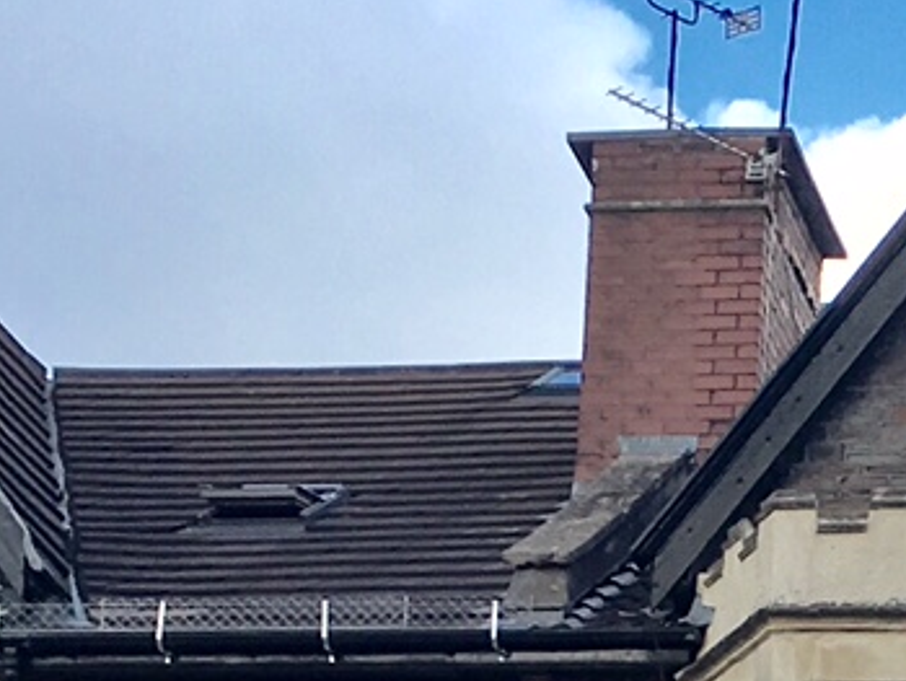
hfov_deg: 11.1
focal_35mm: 167
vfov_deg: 8.7
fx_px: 4374
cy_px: 1072
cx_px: 1571
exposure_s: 1/874
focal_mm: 4.15
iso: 25
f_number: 2.2
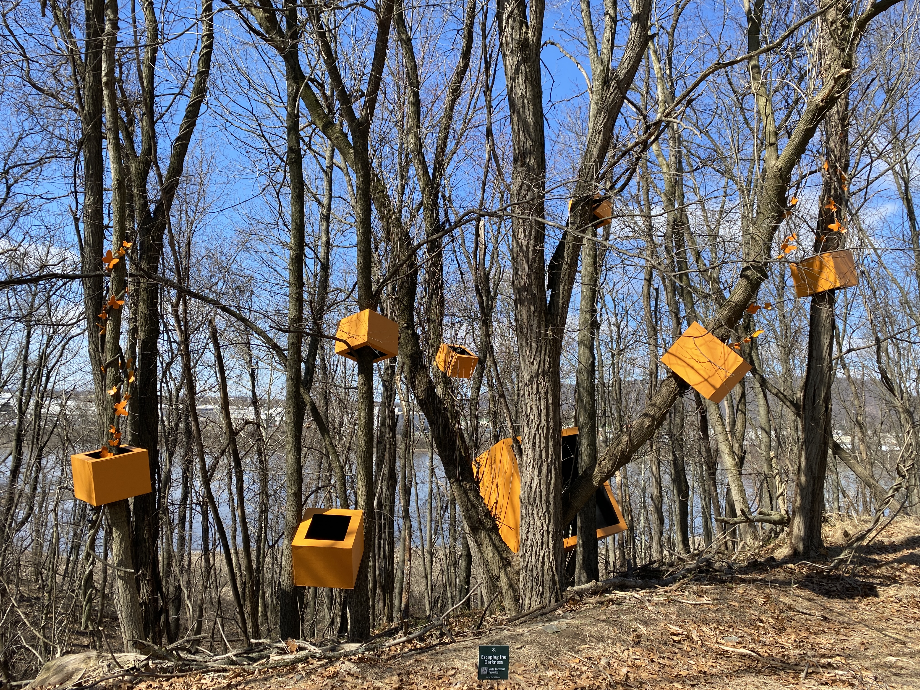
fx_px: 691
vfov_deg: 53.1
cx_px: 460
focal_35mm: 26
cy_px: 345
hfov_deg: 67.3
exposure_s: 1/1395
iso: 32
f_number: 1.8
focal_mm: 4.25
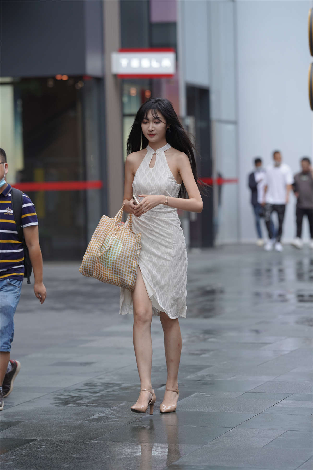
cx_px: 156
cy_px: 235
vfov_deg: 15.2
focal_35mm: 135
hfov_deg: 10.2
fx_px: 1760
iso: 500
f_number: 2.8
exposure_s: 1/500
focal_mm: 135
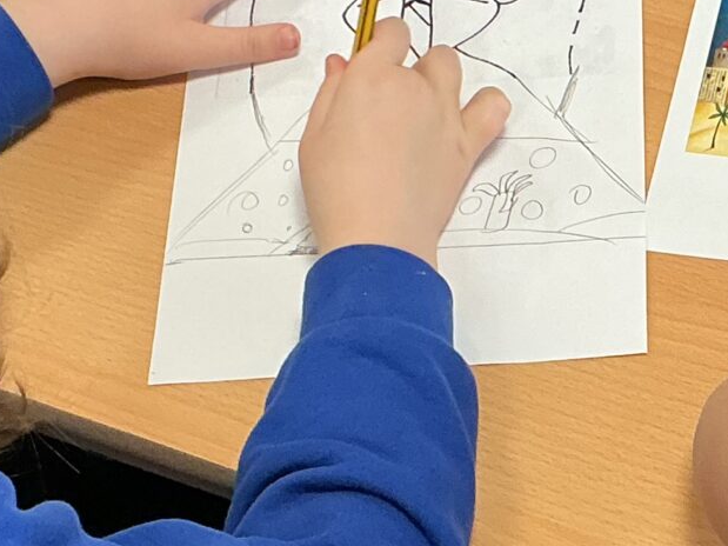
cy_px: 113
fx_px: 2523
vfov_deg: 12.3
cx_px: 680
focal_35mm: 120
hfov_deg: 16.2
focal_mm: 3
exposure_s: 1/60
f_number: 1.8
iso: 80
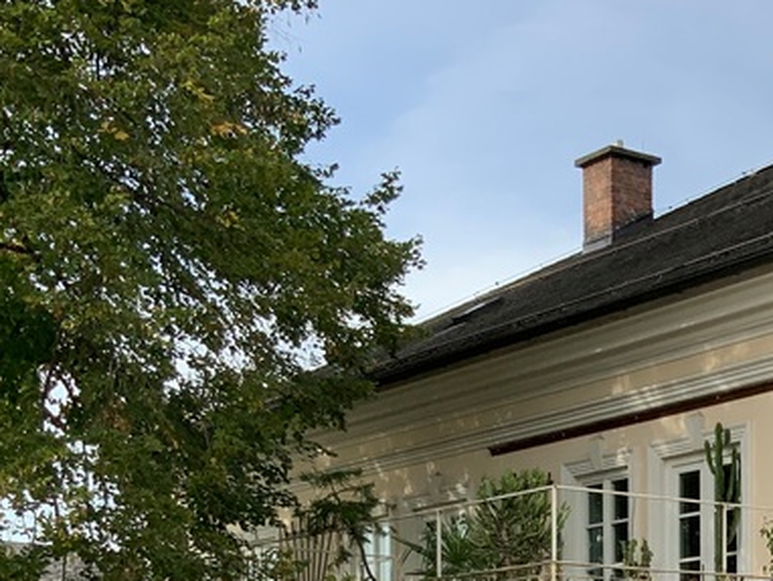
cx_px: 761
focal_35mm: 85
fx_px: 1899
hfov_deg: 22.2
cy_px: 822
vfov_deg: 16.2
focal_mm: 3
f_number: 1.8
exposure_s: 1/912
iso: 16
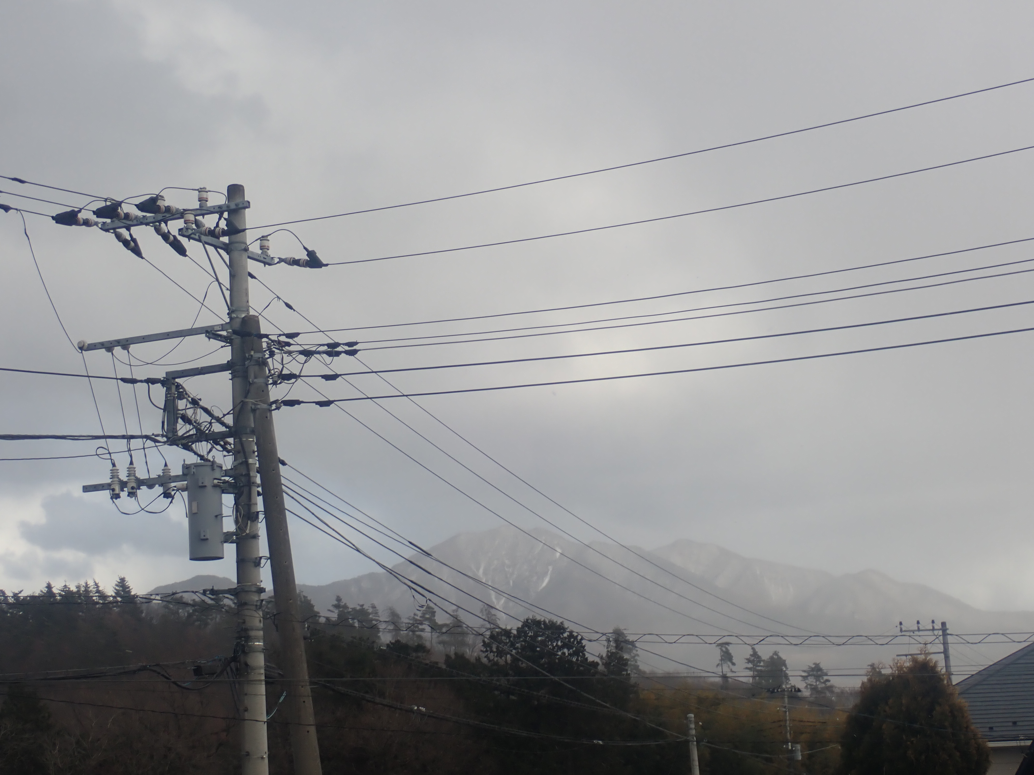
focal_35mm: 62
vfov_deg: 23.7
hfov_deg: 31.2
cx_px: 517
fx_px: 1852
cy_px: 388
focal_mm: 11.09
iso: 100
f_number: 5
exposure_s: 1/160
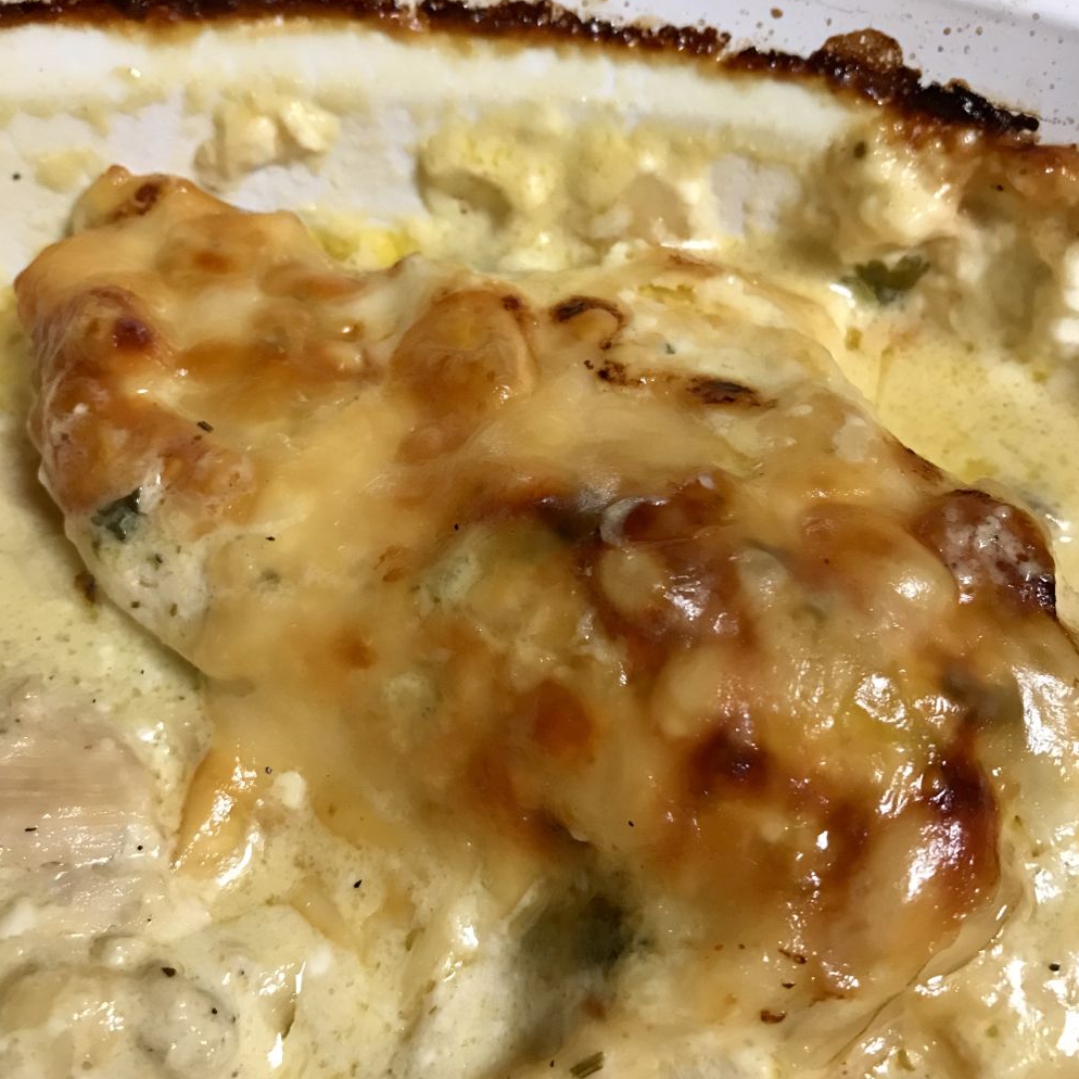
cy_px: 552
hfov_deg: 48.4
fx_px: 1199
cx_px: 534
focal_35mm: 34
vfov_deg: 48.4
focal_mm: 3.99
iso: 50
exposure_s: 1/15
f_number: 1.8
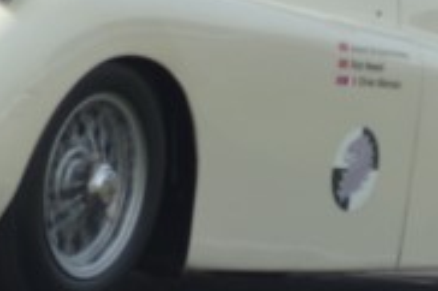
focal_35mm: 1619
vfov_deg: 0.8
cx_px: 89
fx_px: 19680
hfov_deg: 1.3
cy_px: 8
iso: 400
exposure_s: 1/400
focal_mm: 280
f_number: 13
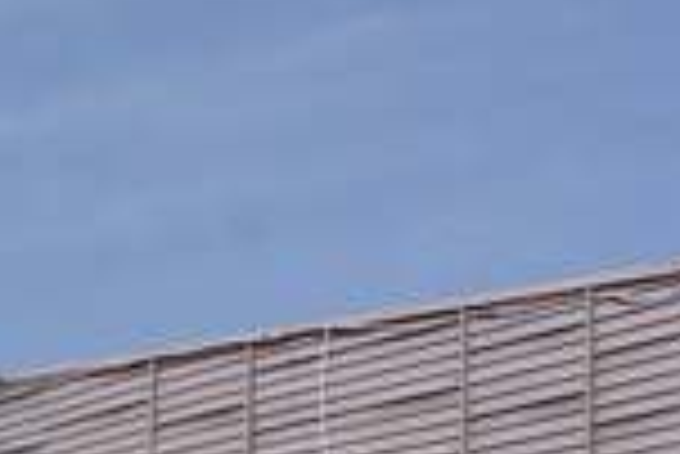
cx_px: 977
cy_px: 721
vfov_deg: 9.3
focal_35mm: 143
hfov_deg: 13.6
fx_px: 2704
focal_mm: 24
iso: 100
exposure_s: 1/250
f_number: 9
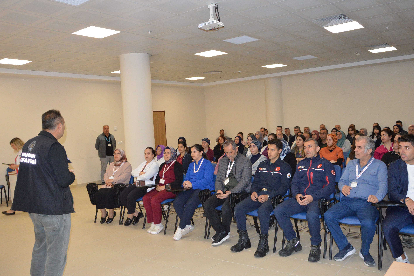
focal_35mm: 32
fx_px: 362
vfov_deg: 41.7
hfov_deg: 59.5
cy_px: 138
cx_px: 207
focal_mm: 21
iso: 1600
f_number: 5.6
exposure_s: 1/100
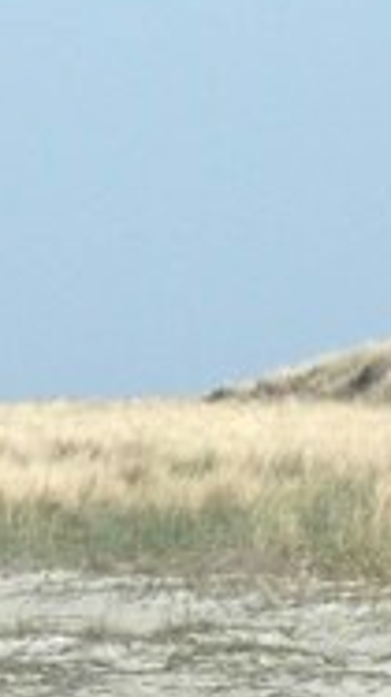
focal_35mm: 657
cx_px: 22
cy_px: 649
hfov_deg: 1.8
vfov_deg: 3.3
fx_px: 12126
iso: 100
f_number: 4.8
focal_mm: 23.1
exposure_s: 1/1000
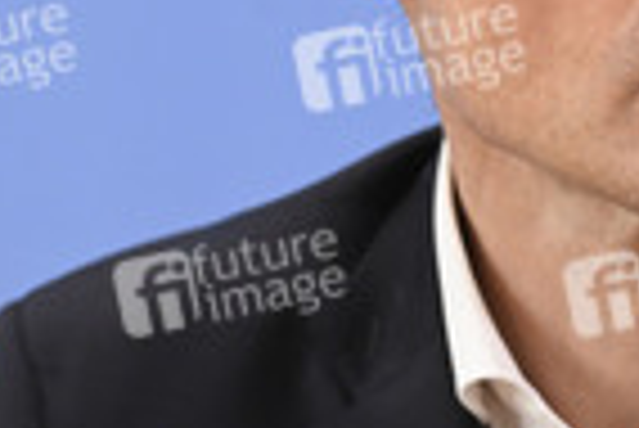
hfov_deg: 3.9
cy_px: -54
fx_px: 9293
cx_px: 740
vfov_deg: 2.6
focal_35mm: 523
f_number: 5.6
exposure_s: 1/500
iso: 3200
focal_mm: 165
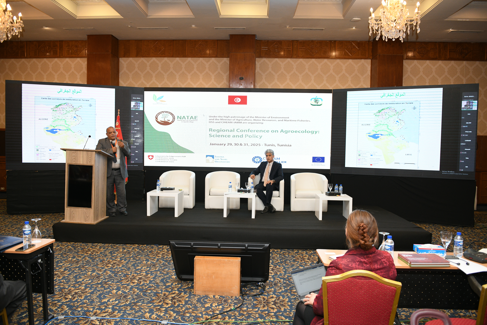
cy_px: 162
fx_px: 365
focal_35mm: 27
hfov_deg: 67.4
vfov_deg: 47.9
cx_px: 244
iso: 1250
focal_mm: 27
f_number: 3.5
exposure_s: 1/250
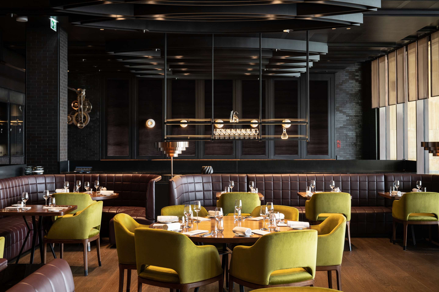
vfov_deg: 30.5
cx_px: 220
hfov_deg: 44.5
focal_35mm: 44
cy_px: 146
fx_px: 537
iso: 160
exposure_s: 1/15
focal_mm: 44
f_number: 6.3
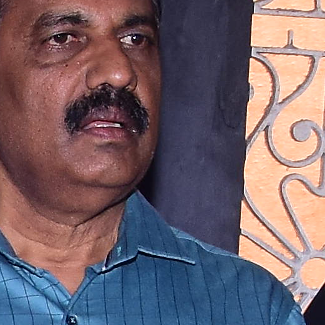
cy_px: 499
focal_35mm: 311
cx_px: -323
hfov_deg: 5.5
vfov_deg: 5.6
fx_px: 3303
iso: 640
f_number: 6.3
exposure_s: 1/125
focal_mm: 21
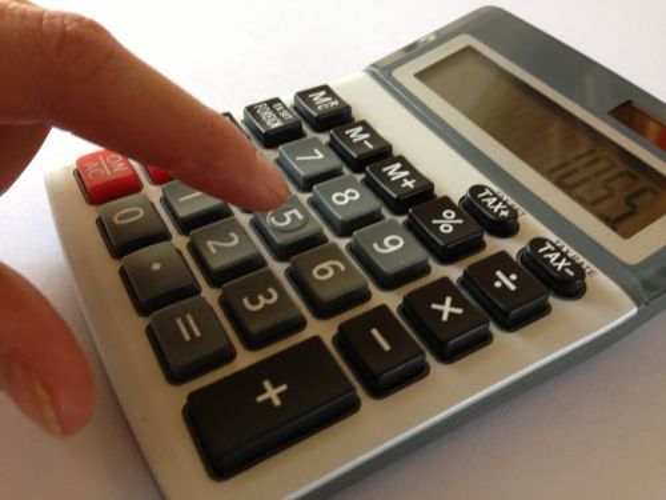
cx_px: 333
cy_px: 250
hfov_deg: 55.4
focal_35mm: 33
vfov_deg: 42.9
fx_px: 635
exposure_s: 1/20
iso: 125
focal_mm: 4.13
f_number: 2.4
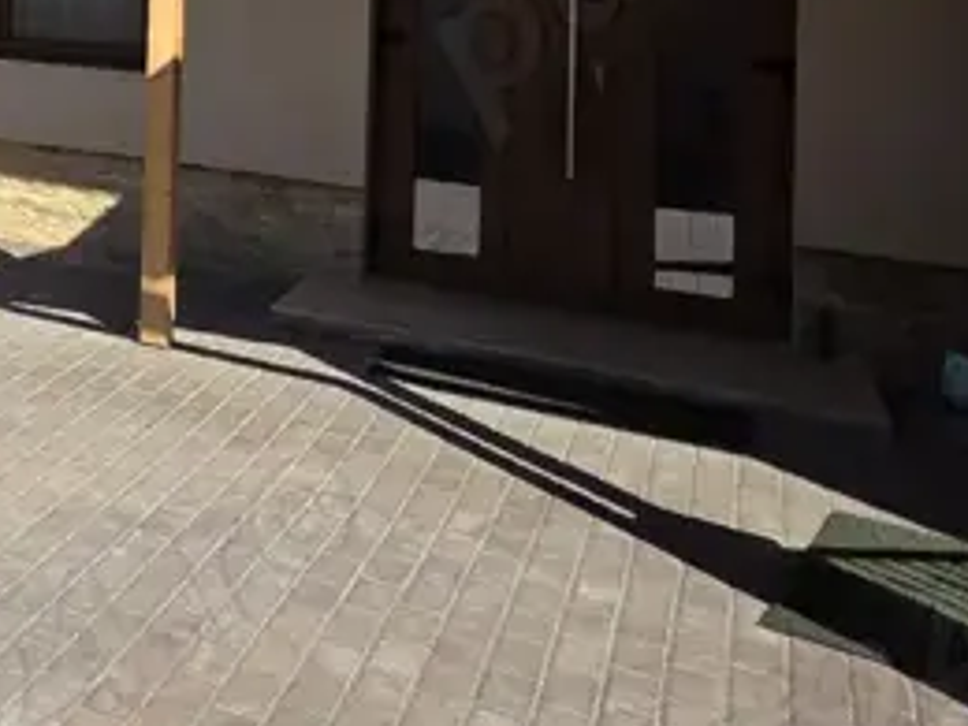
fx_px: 1398
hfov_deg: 27.0
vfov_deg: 26.2
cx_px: -484
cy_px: -130
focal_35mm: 50
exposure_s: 1/1704
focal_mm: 2.2
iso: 40
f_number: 1.9
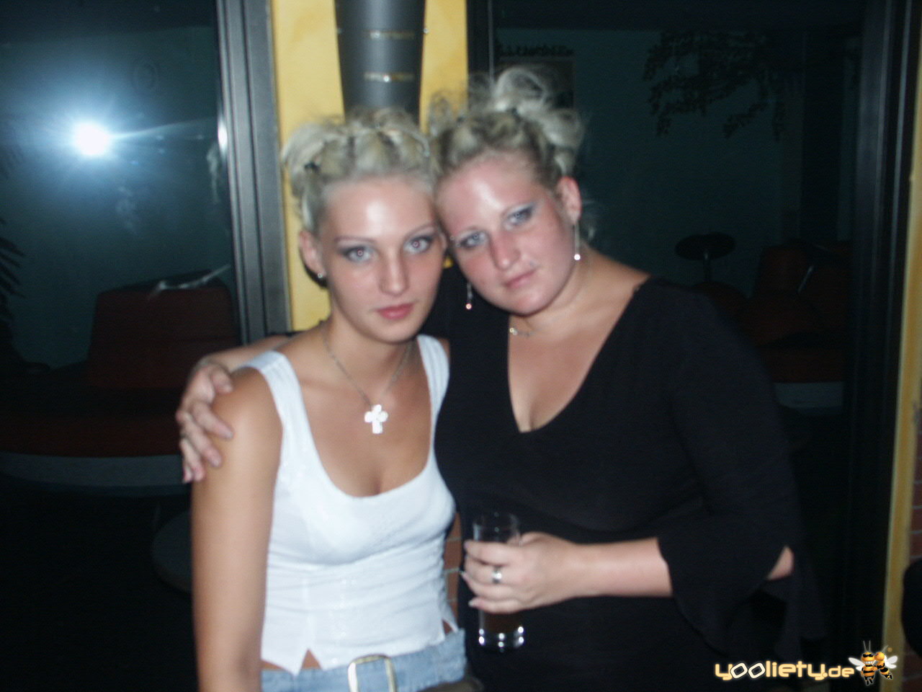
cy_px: 346
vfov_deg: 42.9
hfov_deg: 55.4
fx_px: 879
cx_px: 461
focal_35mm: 33
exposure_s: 1/45
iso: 200
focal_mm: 8.62
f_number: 2.8
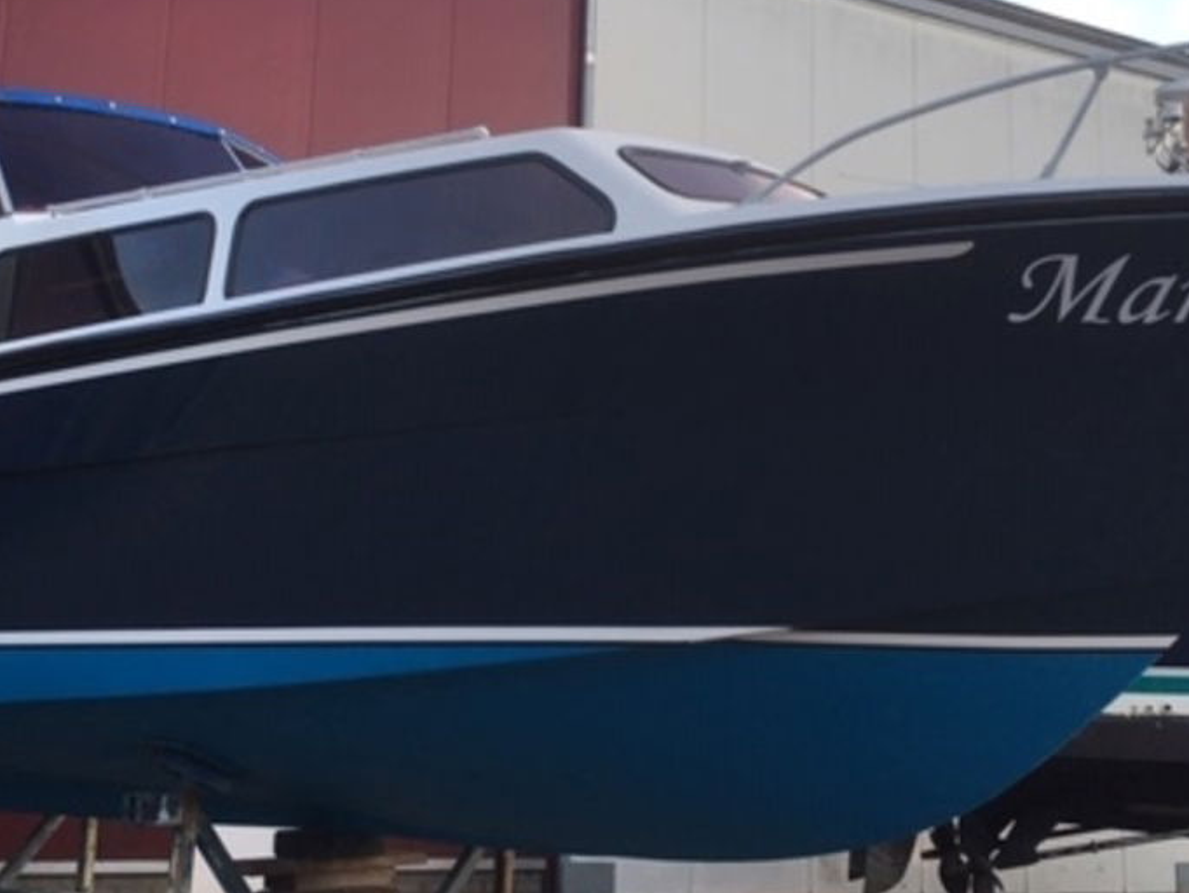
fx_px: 1752
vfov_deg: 28.5
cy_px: 382
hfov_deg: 37.5
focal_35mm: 51
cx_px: 584
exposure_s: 1/180
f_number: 2.2
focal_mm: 4.15
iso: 25
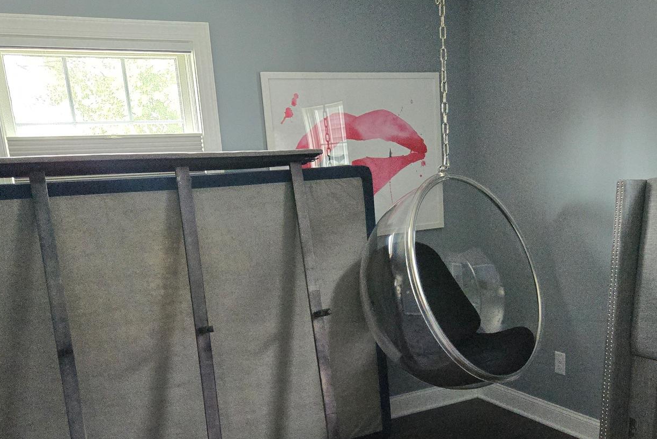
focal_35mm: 40
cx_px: 365
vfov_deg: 32.3
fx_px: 730
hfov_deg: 48.4
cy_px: 365
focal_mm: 5.4
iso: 640
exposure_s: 1/120
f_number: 1.8
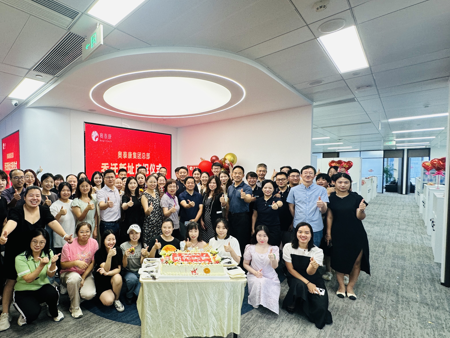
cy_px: 178
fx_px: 234
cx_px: 162
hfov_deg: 85.6
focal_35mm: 18
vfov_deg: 71.5
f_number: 2.2
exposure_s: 1/100
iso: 125
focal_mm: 2.22
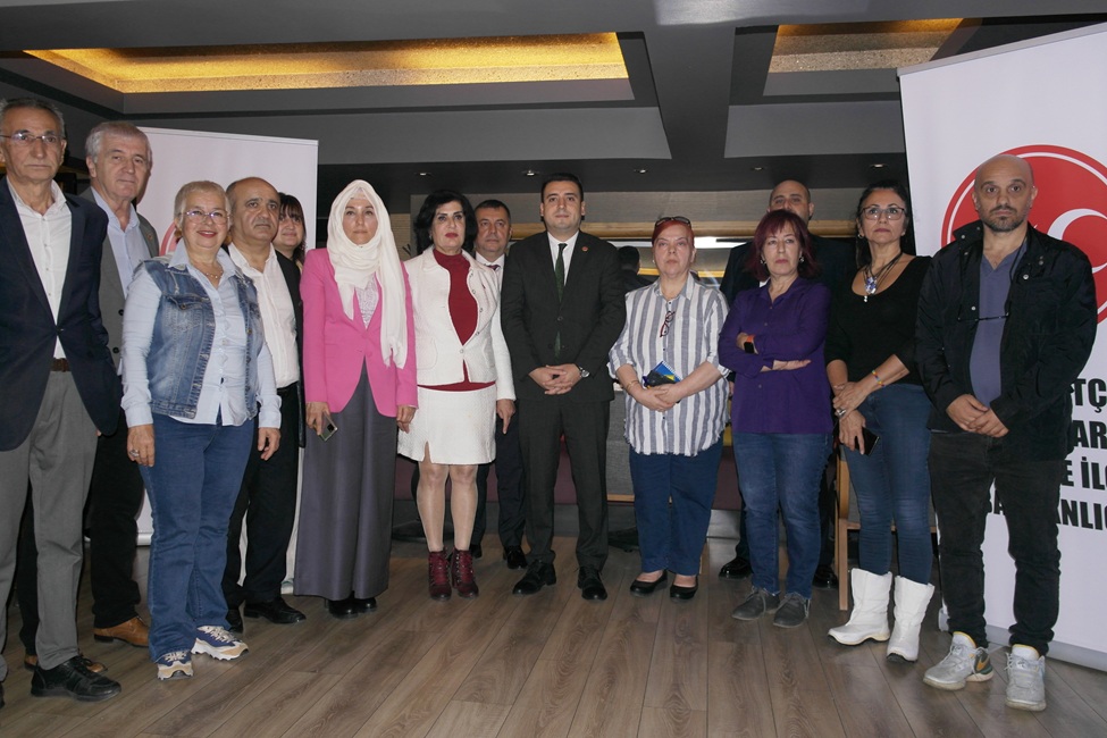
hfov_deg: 61.9
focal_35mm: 30
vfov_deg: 43.6
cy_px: 369
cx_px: 554
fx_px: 922
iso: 400
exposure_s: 1/125
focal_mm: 20
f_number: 3.5
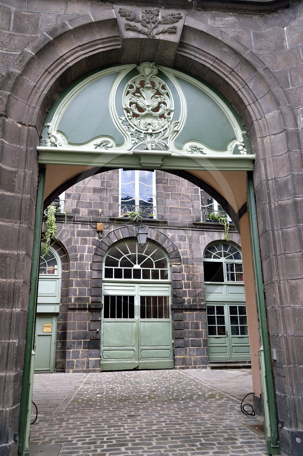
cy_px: 228
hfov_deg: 42.3
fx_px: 392
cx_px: 152
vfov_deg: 60.3
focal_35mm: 31
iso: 400
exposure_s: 1/125
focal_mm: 31
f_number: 8
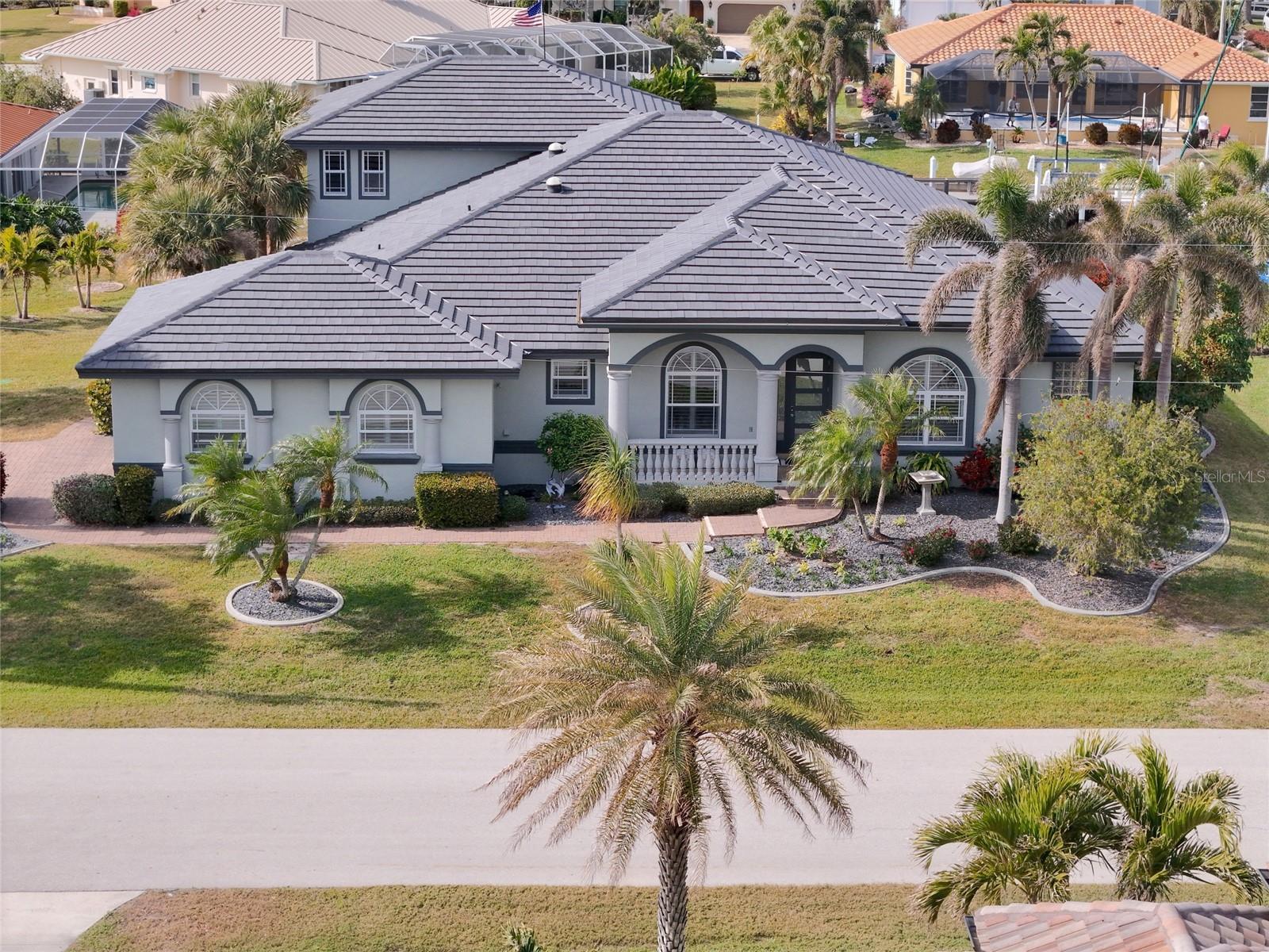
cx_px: 634
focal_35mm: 70
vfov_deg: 21.0
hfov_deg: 27.8
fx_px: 2566
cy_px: 476
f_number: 2.8
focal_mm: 19.35
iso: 120
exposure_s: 1/160
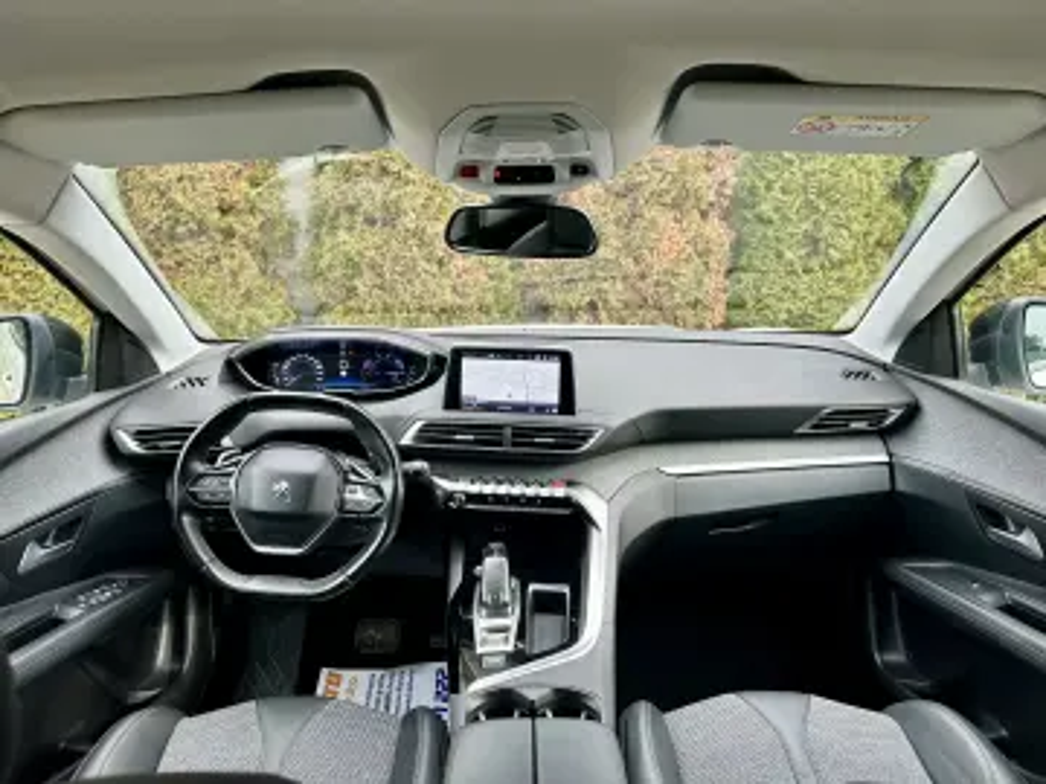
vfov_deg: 56.8
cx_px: 523
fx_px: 725
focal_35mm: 24
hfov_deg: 71.6
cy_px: 392
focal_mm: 6.86
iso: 64
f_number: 1.78
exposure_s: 1/121
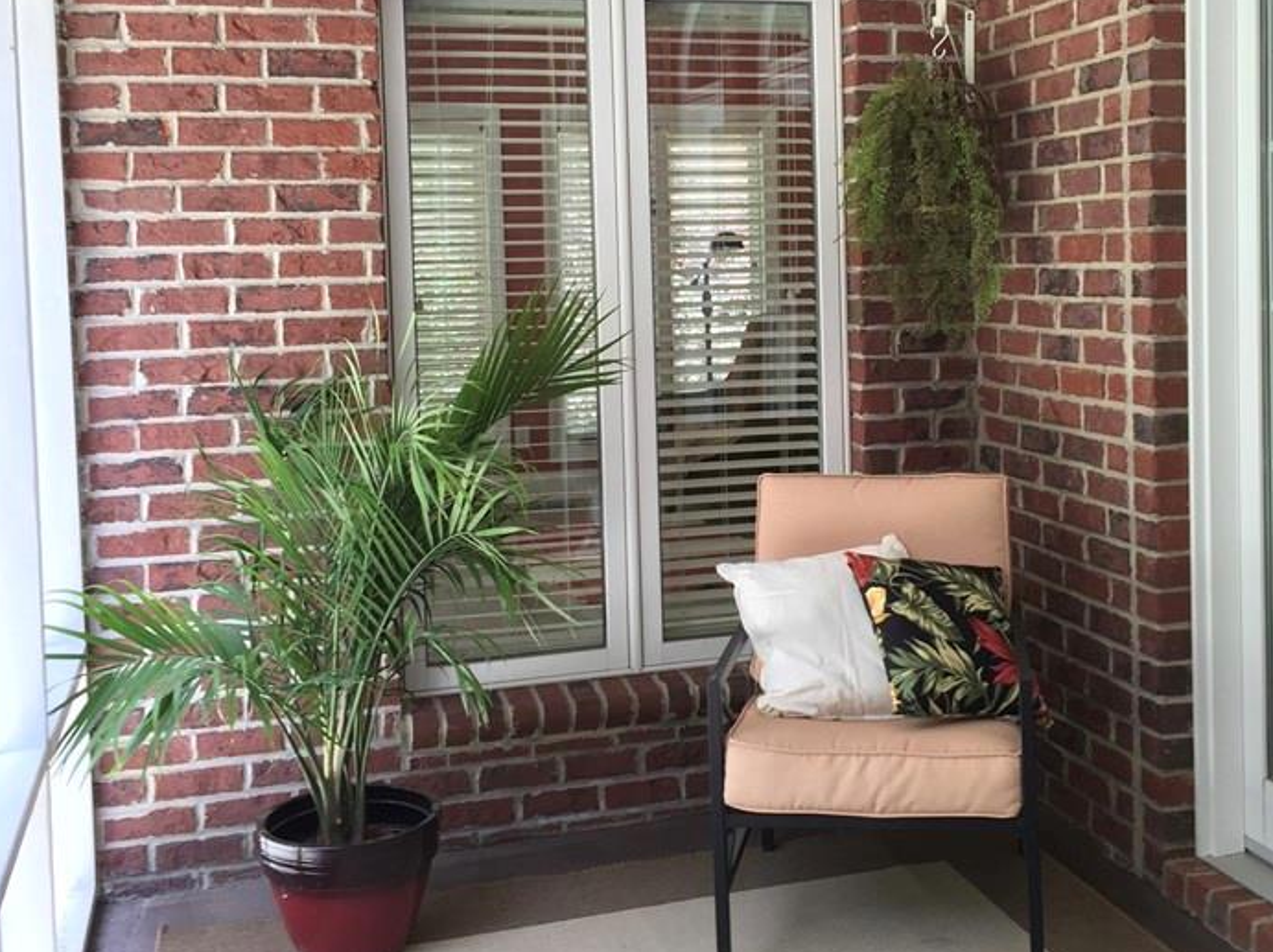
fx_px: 1580
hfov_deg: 43.7
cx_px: 744
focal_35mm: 43
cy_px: 314
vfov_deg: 33.2
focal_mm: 4.15
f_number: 2.2
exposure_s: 1/30
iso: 40
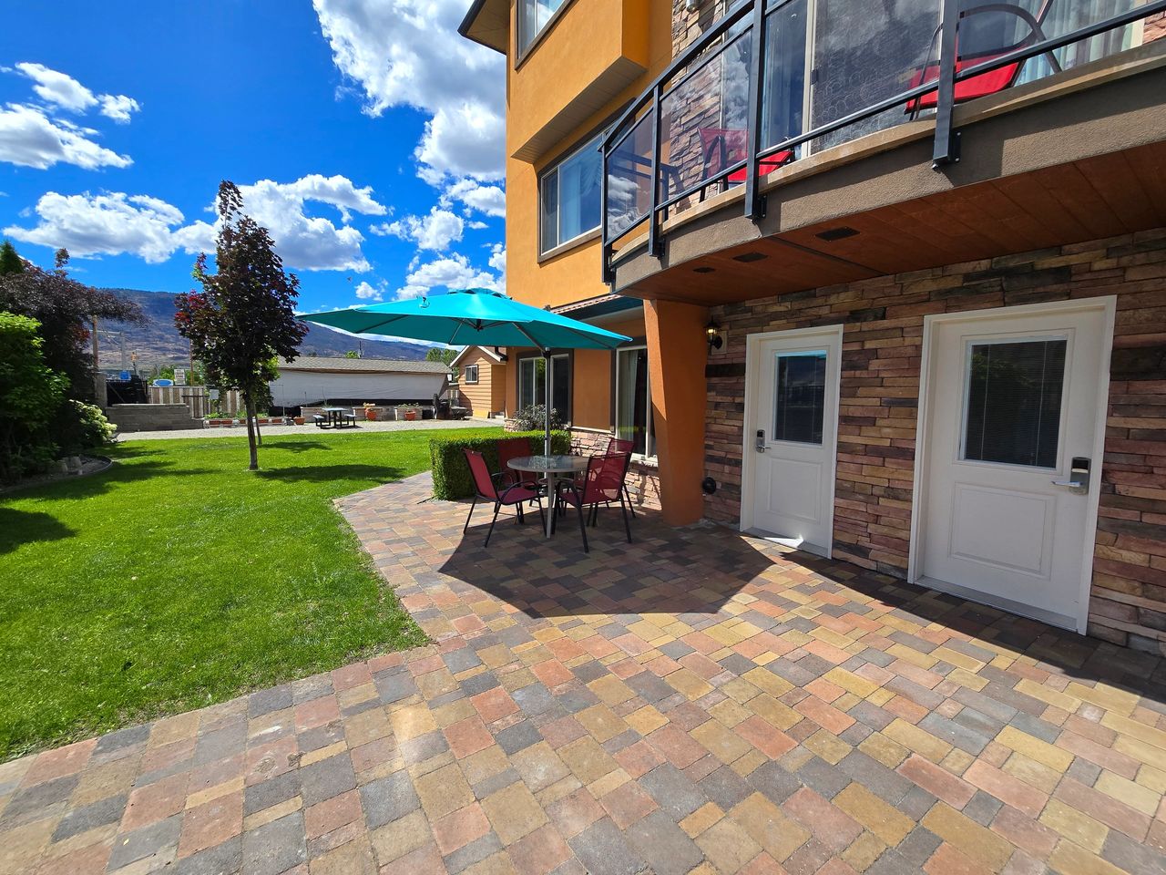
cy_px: 438
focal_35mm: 13
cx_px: 583
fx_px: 438
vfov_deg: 89.9
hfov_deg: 106.2
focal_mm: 2.2
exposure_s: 1/2586
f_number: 2.2
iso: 50
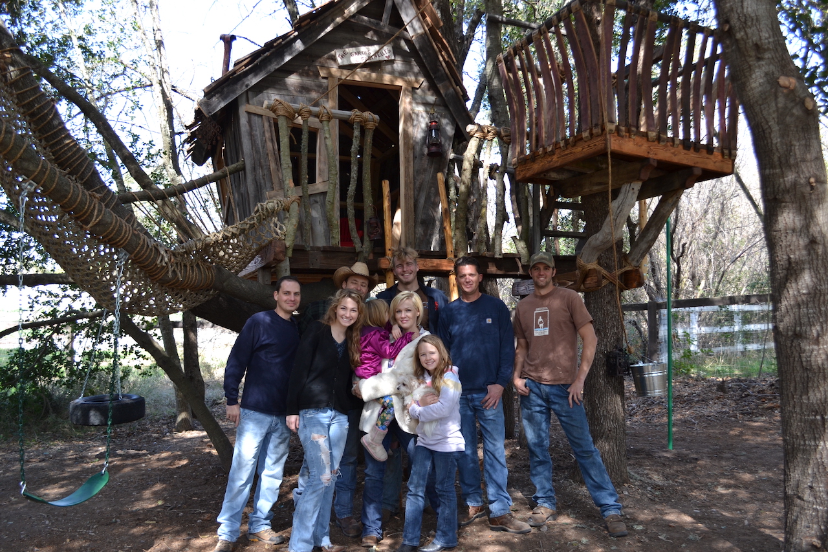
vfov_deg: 43.6
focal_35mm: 30
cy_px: 276
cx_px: 414
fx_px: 690
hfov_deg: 61.9
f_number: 5.6
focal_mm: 20
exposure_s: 1/125
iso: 220
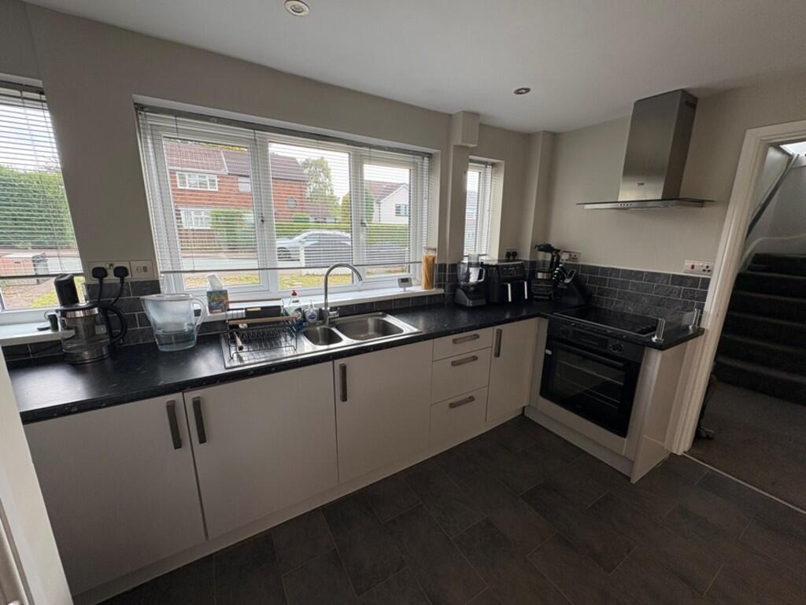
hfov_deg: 102.0
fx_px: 326
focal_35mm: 14
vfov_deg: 85.7
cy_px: 302
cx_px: 403
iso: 50
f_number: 2.2
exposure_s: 1/99
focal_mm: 2.22
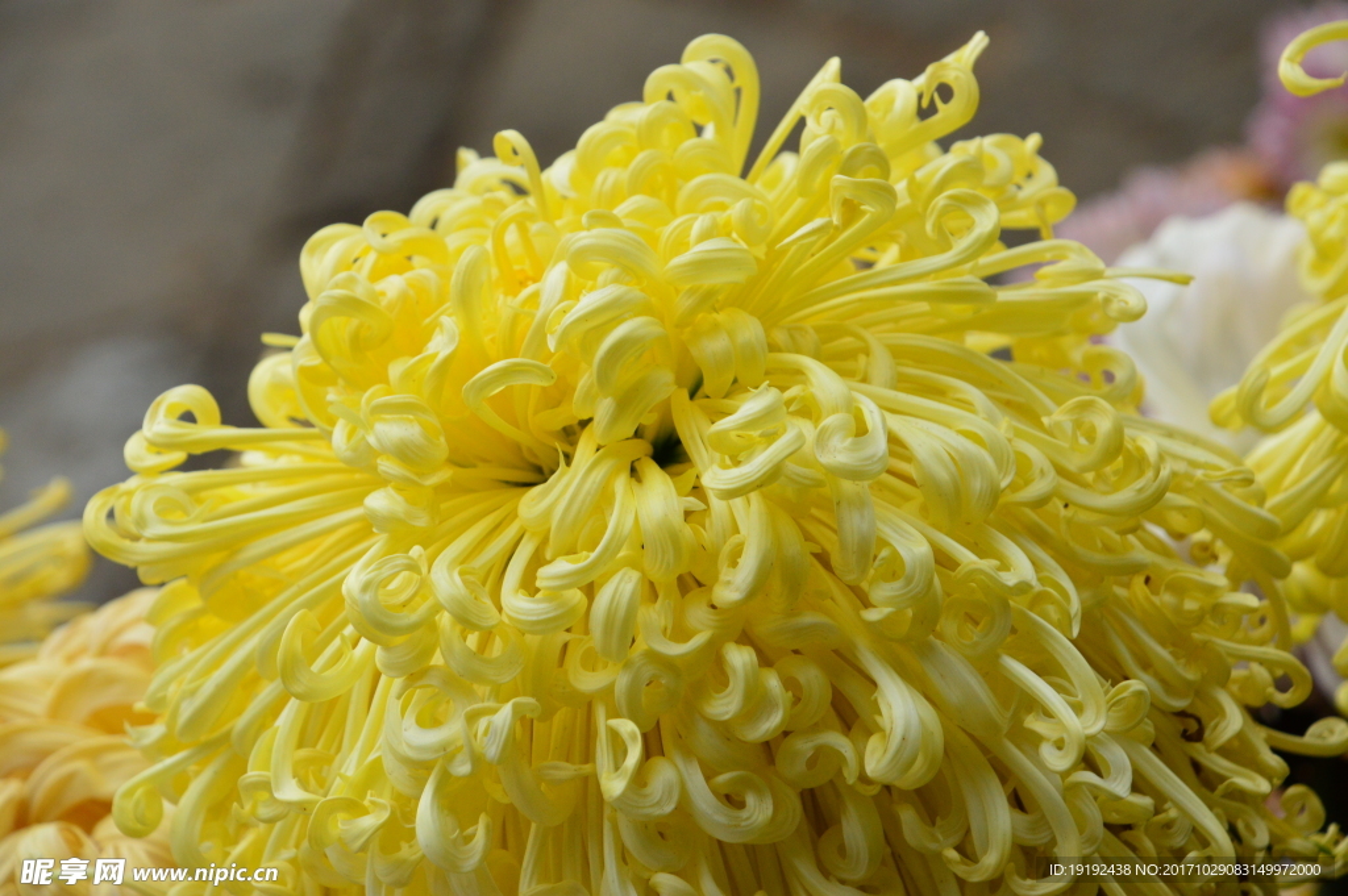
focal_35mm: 150
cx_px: 674
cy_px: 448
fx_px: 5612
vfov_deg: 9.1
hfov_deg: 13.7
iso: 800
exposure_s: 1/250
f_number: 8
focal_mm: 100
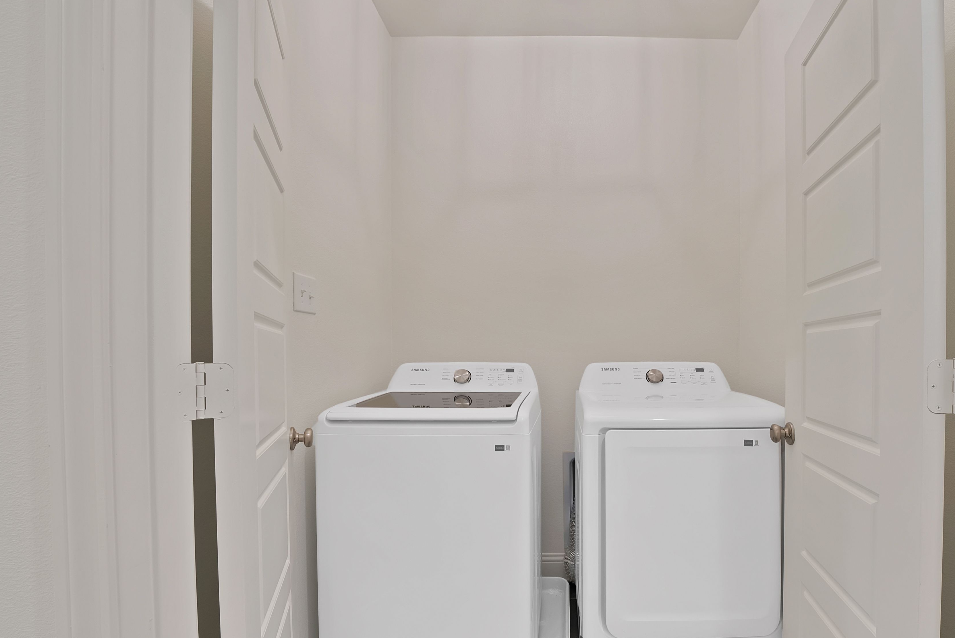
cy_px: 347
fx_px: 398
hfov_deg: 99.5
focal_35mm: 15
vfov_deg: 77.2
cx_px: 553
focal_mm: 12
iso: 640
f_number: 9
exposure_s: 1/4
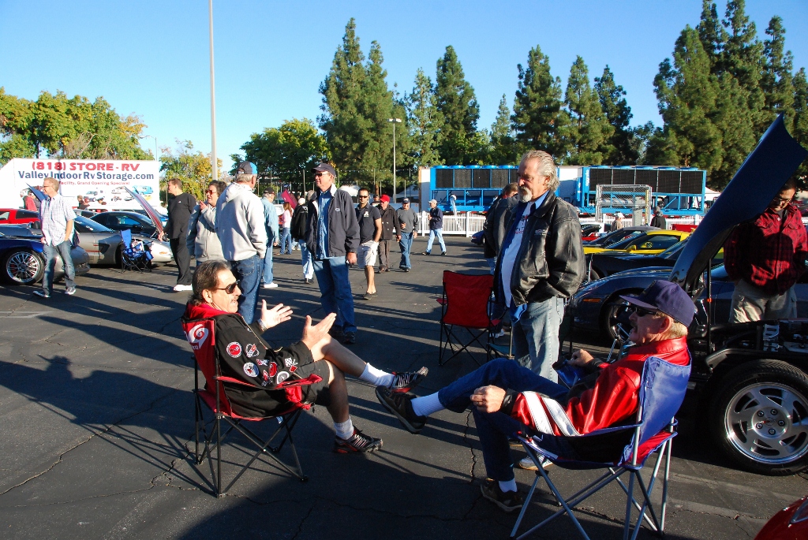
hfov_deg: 67.3
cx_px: 404
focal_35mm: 27
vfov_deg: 48.0
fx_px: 607
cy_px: 270
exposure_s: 1/640
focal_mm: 18
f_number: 8
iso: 800
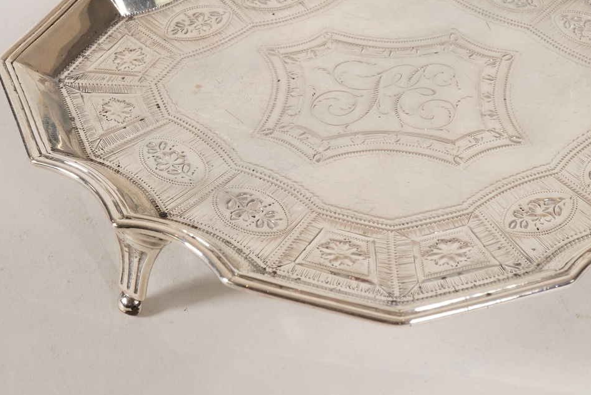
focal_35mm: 75
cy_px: 117
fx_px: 1232
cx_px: 361
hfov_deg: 26.9
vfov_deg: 18.1
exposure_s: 1/125
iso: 400
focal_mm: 30
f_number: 22
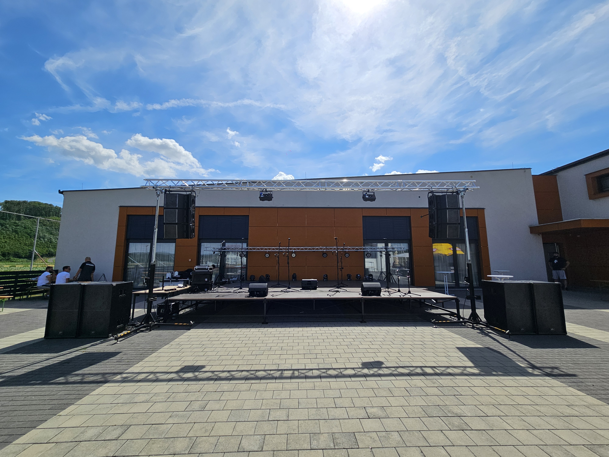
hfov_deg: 106.2
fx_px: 229
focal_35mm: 13
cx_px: 304
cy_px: 228
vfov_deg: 89.9
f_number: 2.2
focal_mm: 2.2
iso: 50
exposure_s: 1/4098
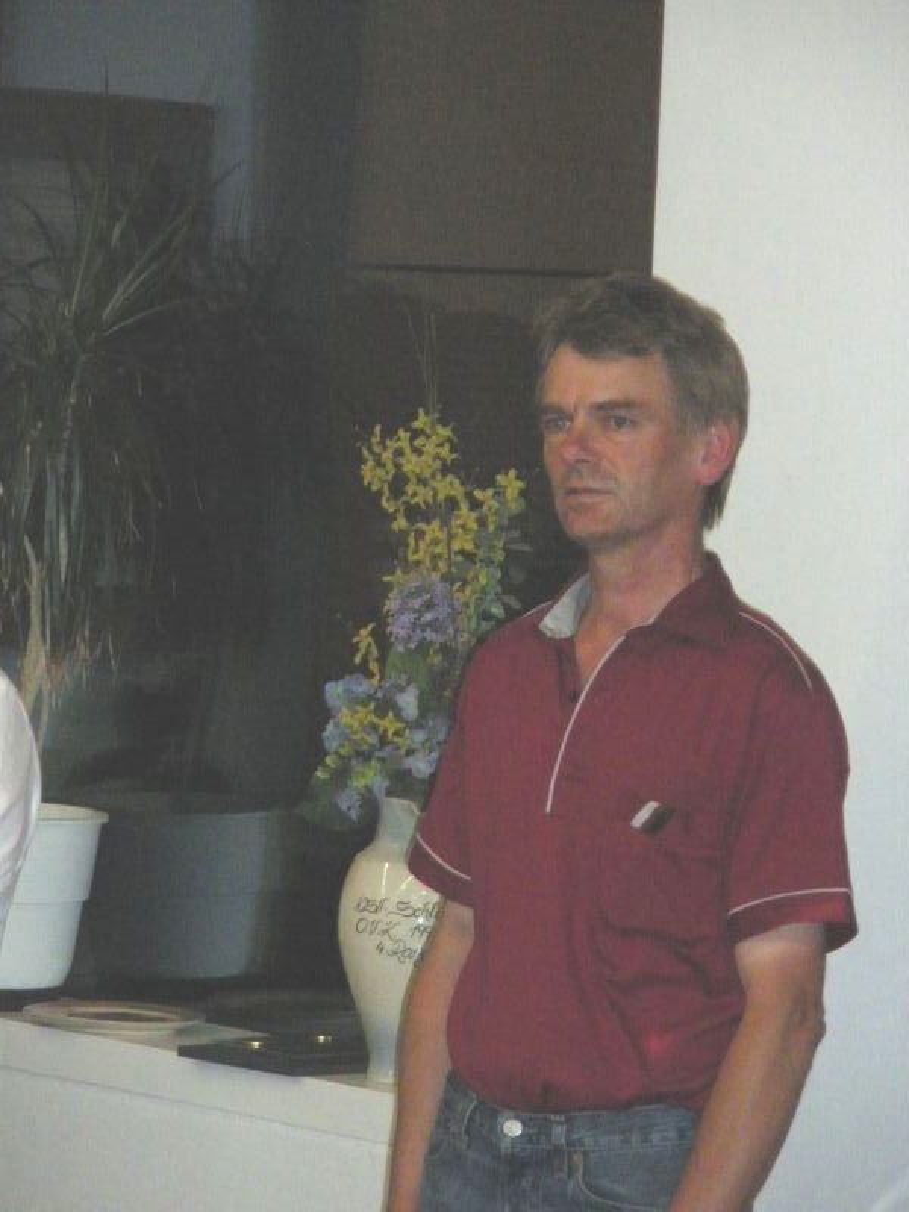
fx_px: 6302
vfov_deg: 11.0
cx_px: 454
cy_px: 606
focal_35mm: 180
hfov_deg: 8.2
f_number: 5.6
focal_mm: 31.5
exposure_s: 1/250
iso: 800
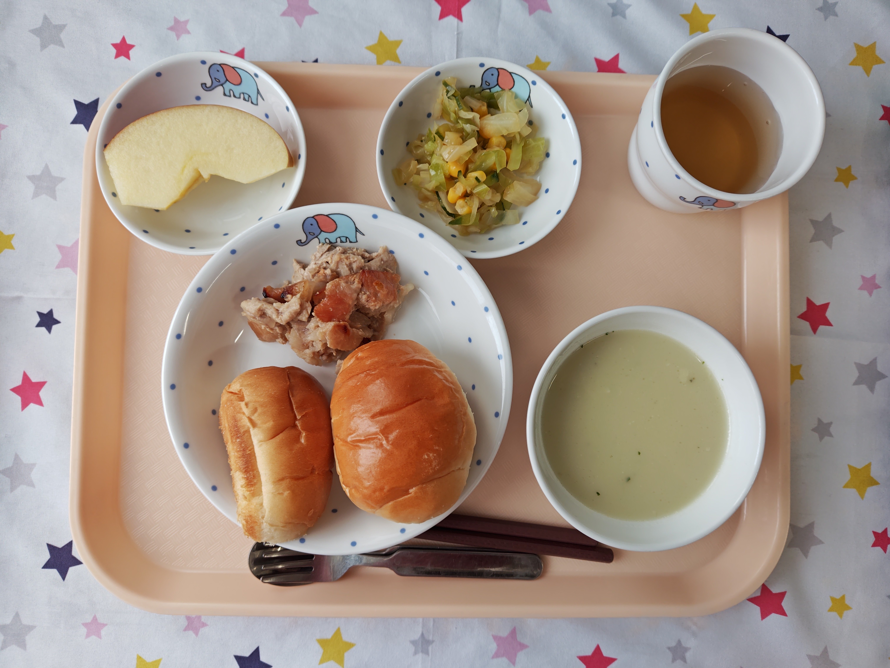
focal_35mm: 23
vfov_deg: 58.9
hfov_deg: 73.9
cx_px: 445
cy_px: 334
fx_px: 591
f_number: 1.9
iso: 95
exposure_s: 1/120
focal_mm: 5.56
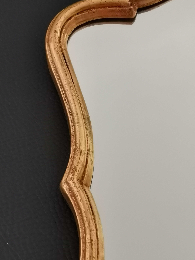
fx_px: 571
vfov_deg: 25.7
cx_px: 98
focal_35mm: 76
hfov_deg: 19.4
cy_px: 130
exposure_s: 1/120
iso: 250
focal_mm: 4.75
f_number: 1.8
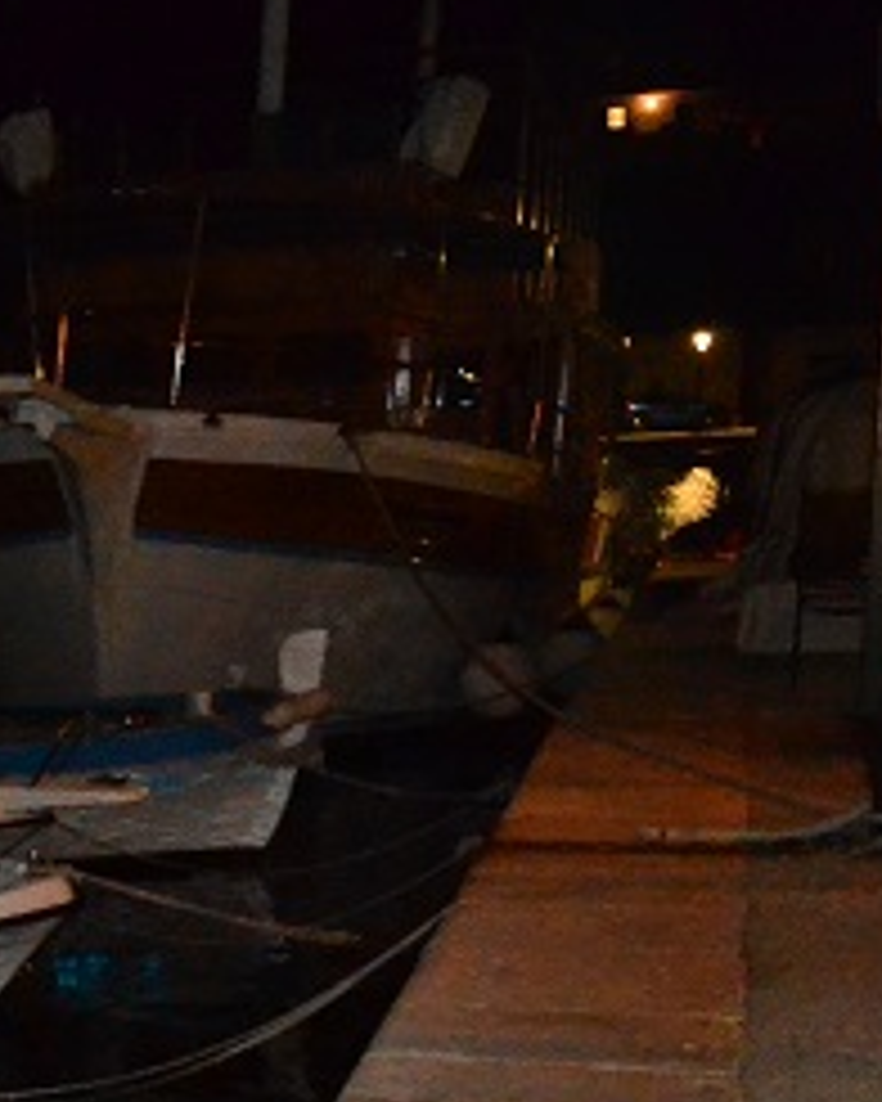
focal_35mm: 126
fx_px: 4111
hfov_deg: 11.5
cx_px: -644
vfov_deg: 15.2
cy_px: 868
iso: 6400
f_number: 5.6
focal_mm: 22
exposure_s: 1/80
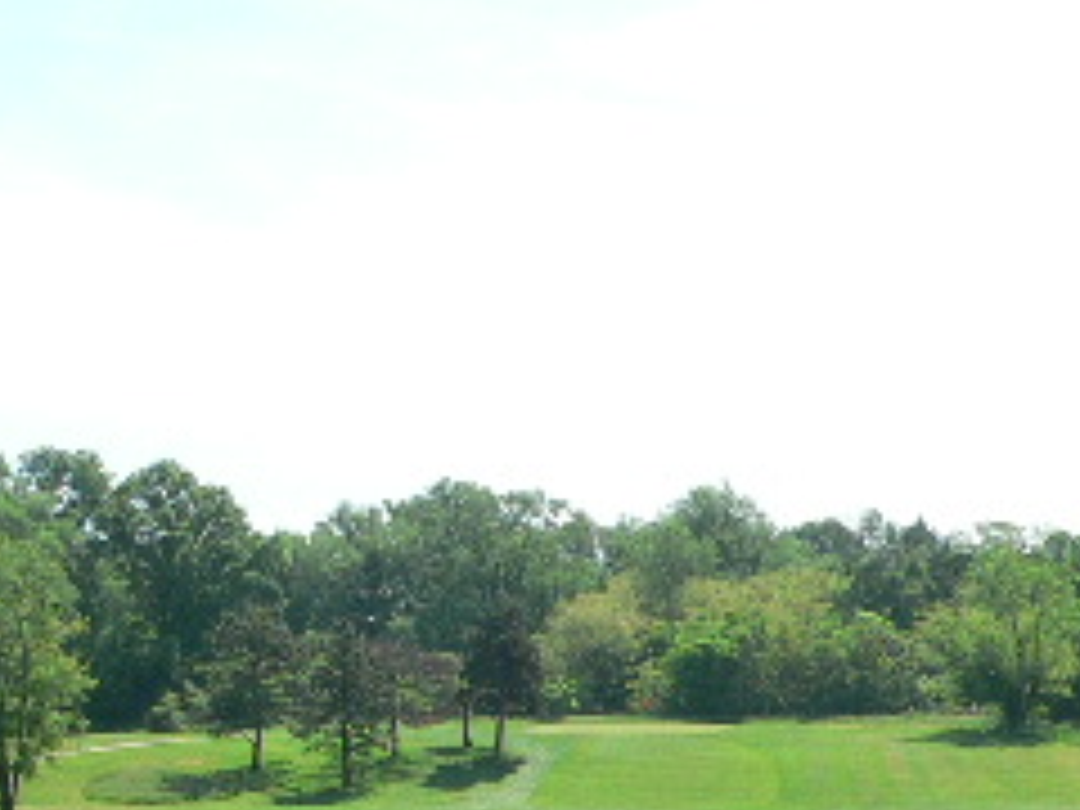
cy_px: 932
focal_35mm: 96
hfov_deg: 20.4
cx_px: 482
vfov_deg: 15.0
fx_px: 2995
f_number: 2.8
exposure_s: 1/1000
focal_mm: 6
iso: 100
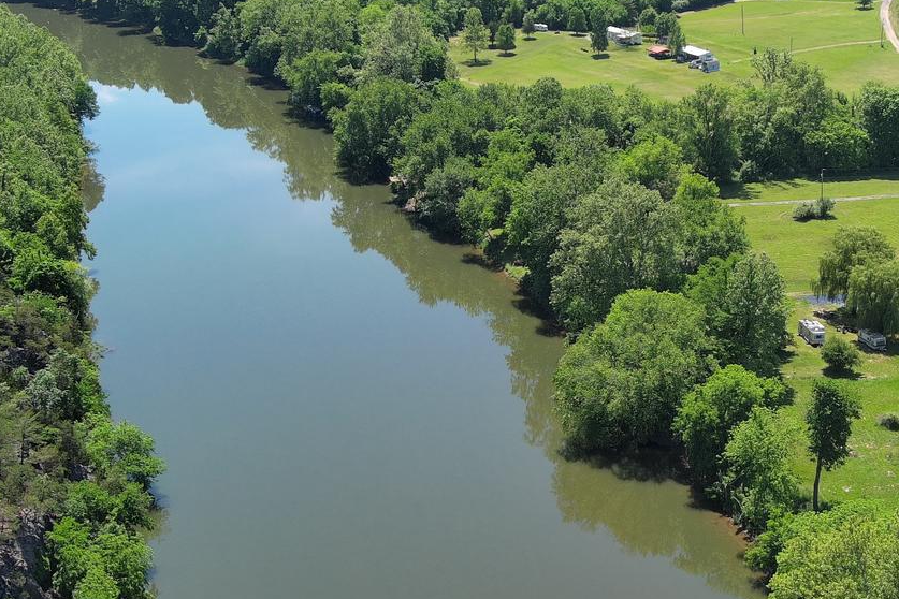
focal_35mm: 71
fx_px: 1773
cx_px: 574
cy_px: 288
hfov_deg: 28.3
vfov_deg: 19.2
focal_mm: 10.57
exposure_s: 1/650
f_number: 2.8
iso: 100
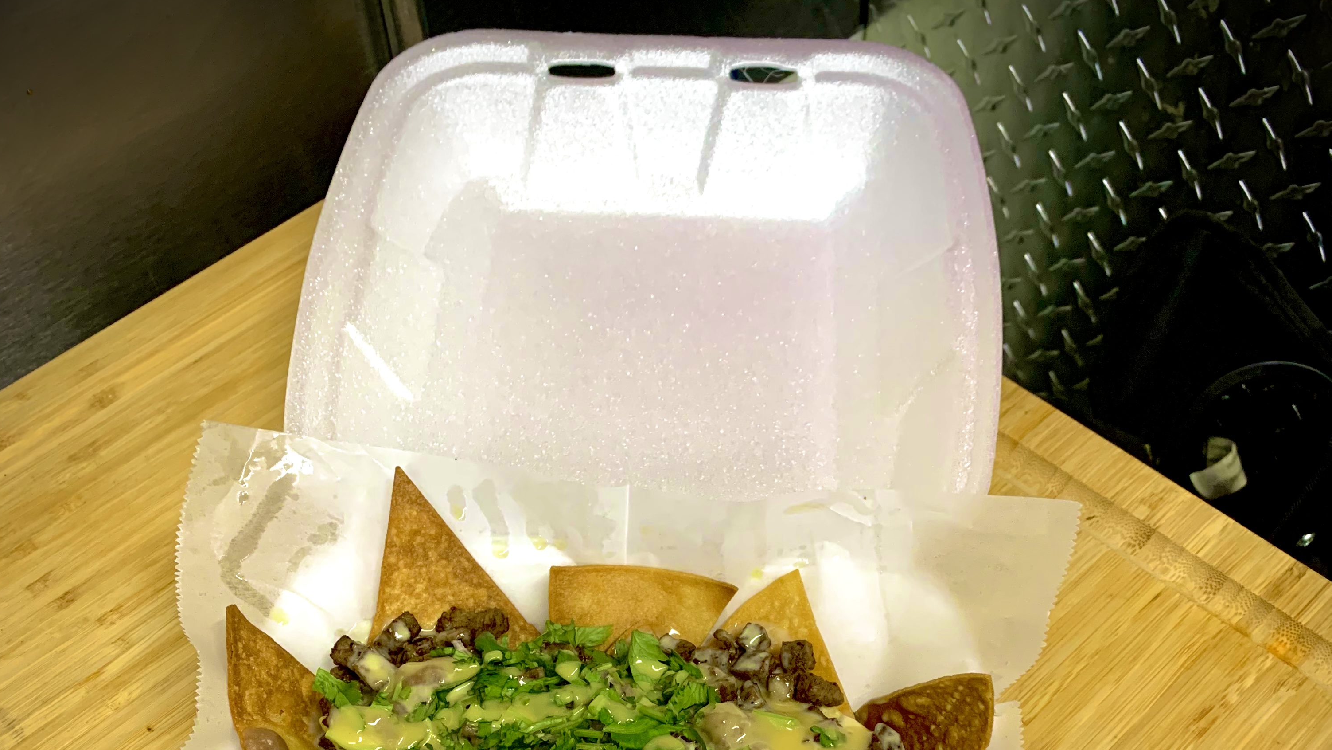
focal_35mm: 38
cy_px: 783
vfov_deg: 28.8
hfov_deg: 52.8
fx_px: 1342
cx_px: 665
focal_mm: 4.25
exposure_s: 1/60
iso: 125
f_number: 1.8
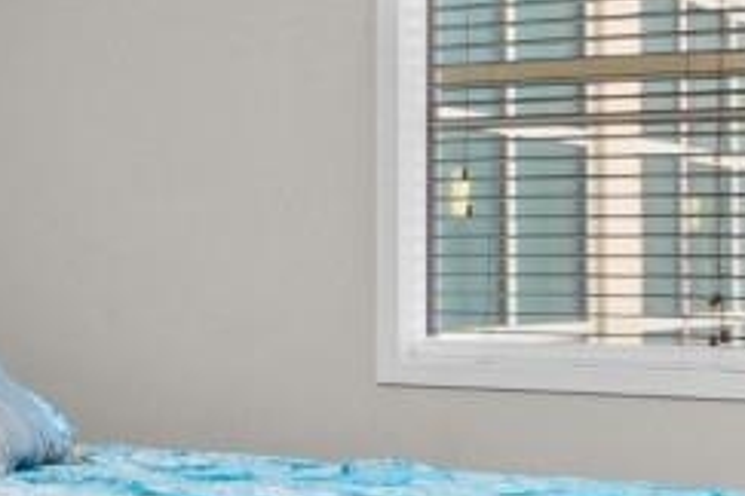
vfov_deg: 13.7
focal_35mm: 100
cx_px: -917
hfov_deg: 14.9
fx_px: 2069
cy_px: 224
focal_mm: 10
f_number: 4.5
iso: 100
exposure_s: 1/3
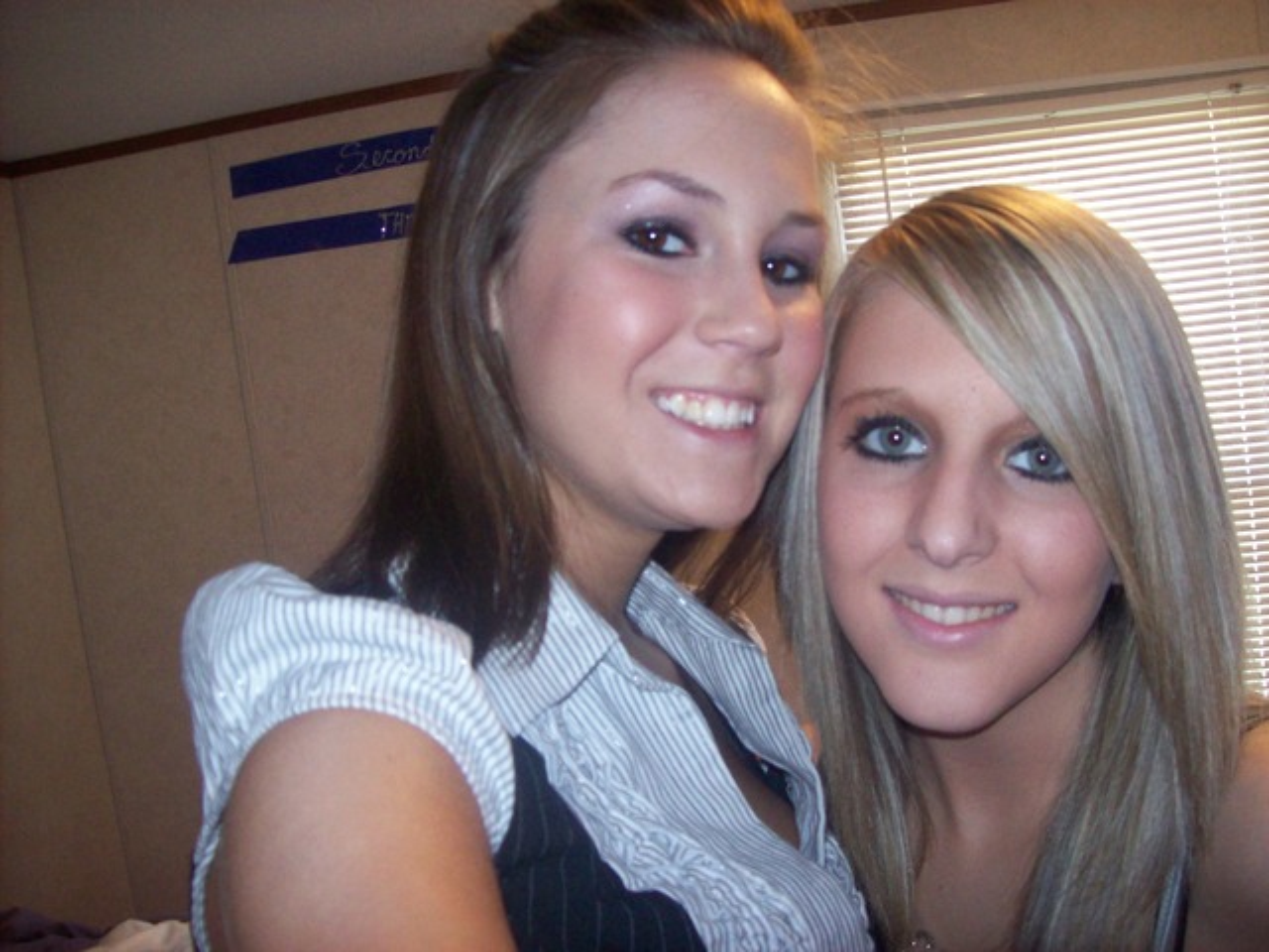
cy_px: 476
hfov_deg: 51.4
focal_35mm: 36
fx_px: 1320
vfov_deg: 39.7
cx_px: 634
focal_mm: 6
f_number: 2.7
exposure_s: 1/64
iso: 200
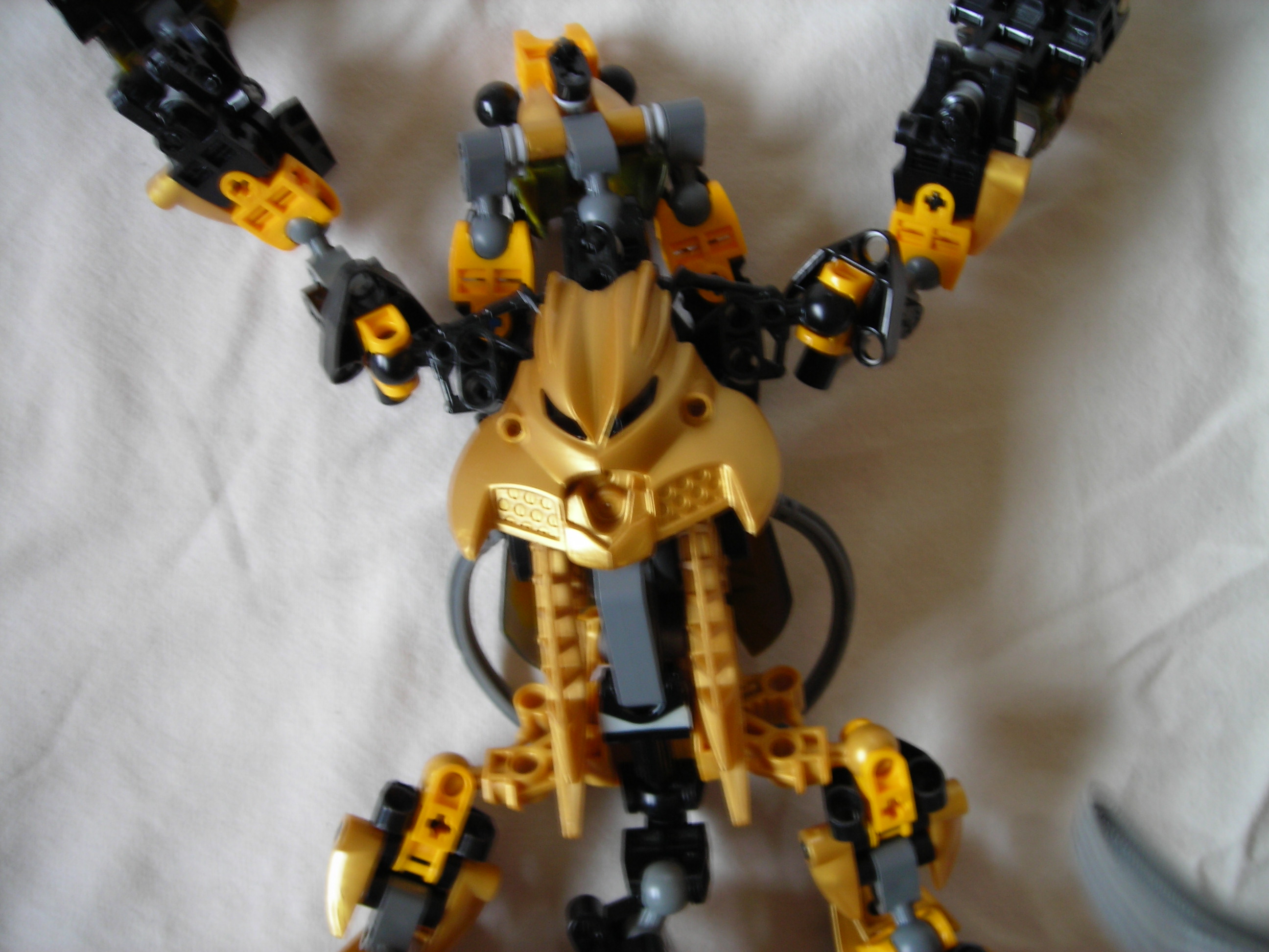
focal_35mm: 38
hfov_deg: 49.0
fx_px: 1393
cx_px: 634
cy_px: 476
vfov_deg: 37.7
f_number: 3.2
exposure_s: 1/4.7
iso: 50
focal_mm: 6.3
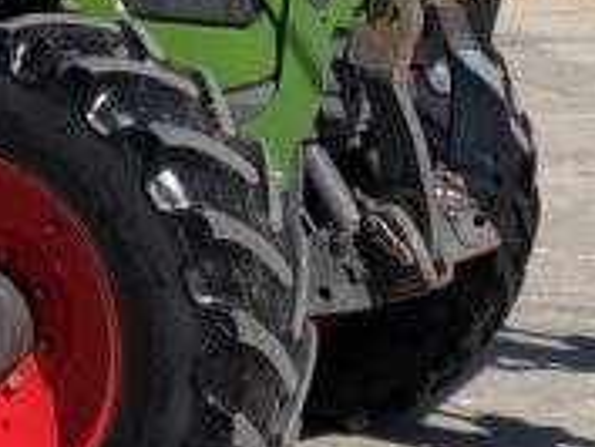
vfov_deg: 8.6
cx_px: 175
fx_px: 2890
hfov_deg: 11.7
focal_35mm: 168
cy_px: -292
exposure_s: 1/1786
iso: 16
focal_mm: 3
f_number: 1.8
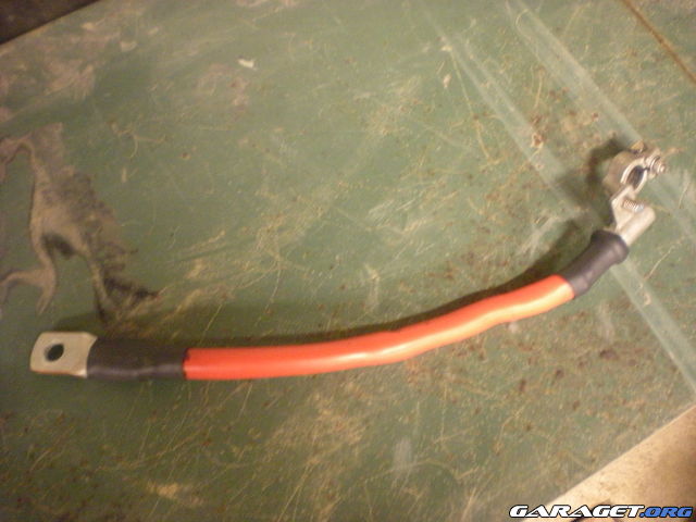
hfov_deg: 49.0
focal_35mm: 38
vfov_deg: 37.7
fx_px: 764
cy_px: 261
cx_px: 348
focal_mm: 6.3
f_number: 3.1
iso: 673
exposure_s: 1/8
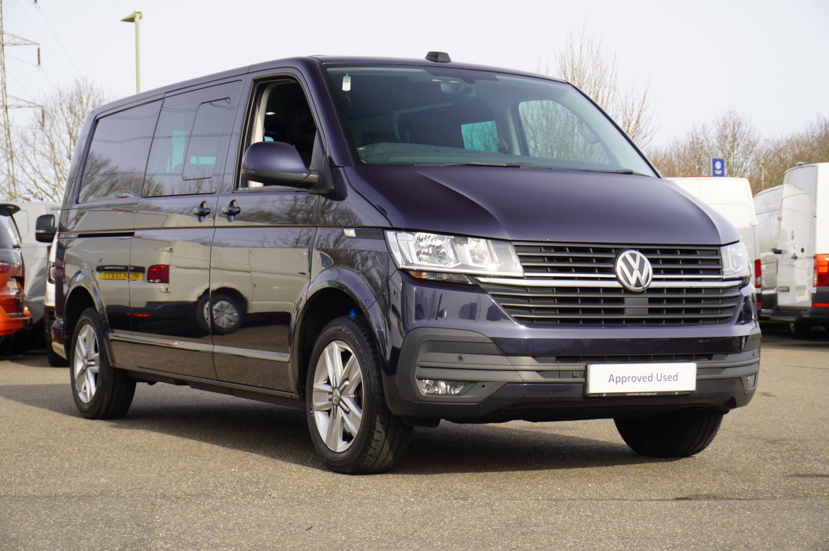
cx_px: 414
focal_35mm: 70
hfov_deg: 28.7
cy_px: 276
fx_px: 1622
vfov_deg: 19.3
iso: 100
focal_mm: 47
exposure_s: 1/90
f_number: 6.7
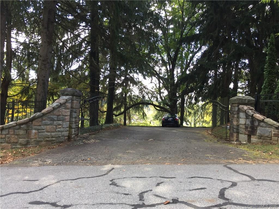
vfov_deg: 48.2
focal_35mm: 29
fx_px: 234
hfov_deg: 61.7
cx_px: 140
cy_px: 104
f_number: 2.2
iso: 40
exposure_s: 1/120
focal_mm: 4.15
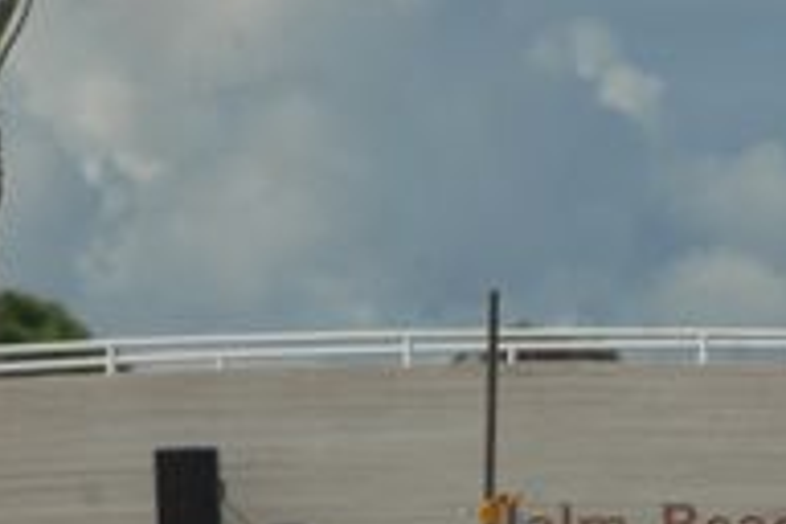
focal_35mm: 998
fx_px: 21788
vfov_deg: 1.4
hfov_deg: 2.1
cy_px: 854
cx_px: 675
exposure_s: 1/500
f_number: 11
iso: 200
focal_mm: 200
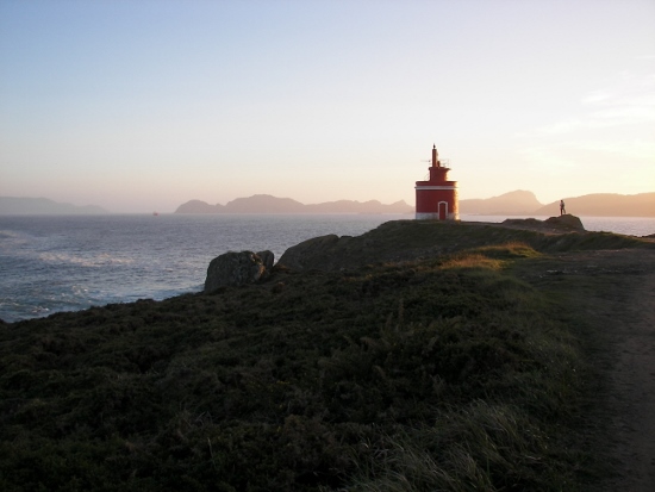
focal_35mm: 36
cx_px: 328
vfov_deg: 39.7
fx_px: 681
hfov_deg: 51.3
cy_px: 246
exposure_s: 1/160
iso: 50
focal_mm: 6
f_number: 2.8
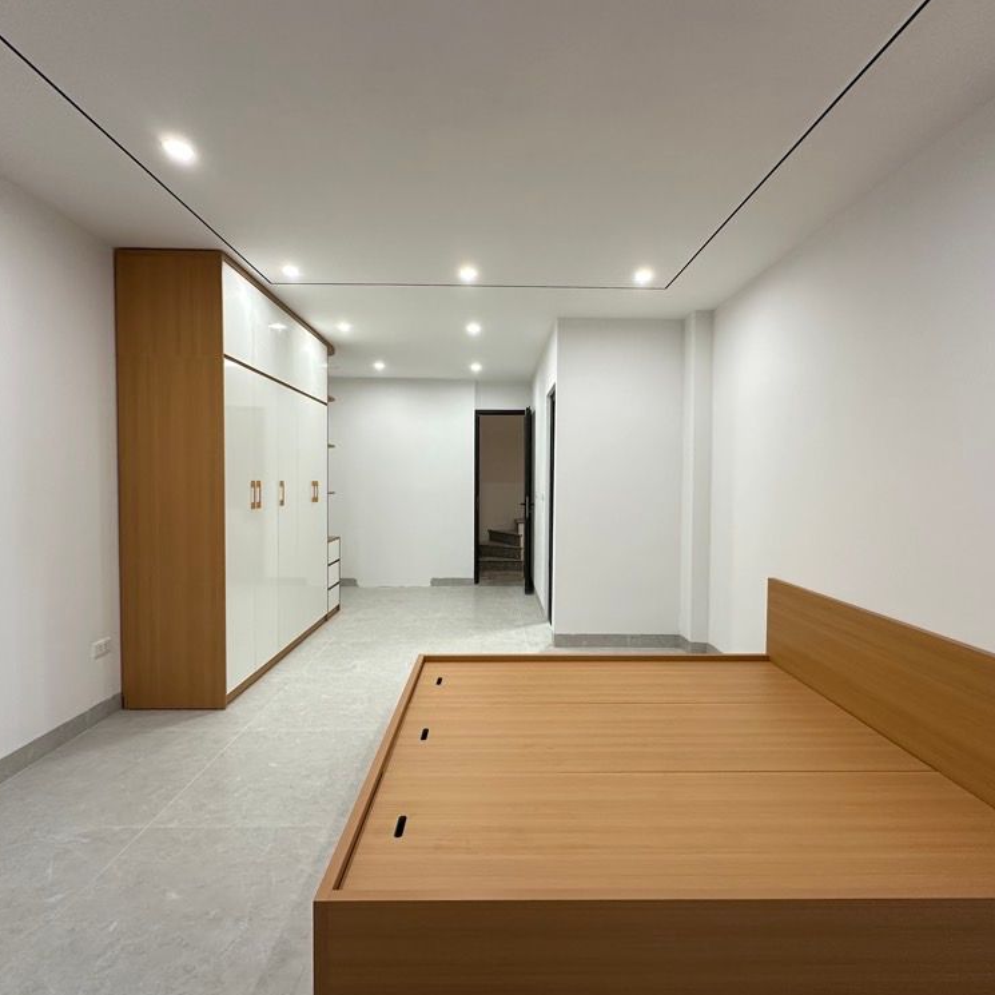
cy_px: 502
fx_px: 553
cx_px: 504
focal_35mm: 17
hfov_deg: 84.0
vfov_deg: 84.0
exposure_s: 1/50
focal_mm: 2.22
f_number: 2.2
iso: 200
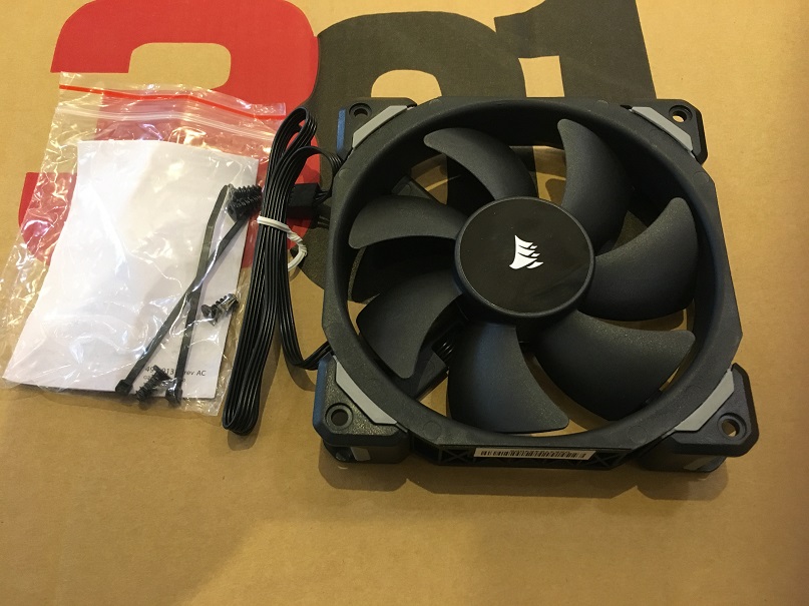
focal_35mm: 29
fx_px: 678
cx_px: 404
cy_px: 303
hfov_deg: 61.7
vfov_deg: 48.2
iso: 250
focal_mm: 4.15
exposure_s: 1/33
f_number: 2.2
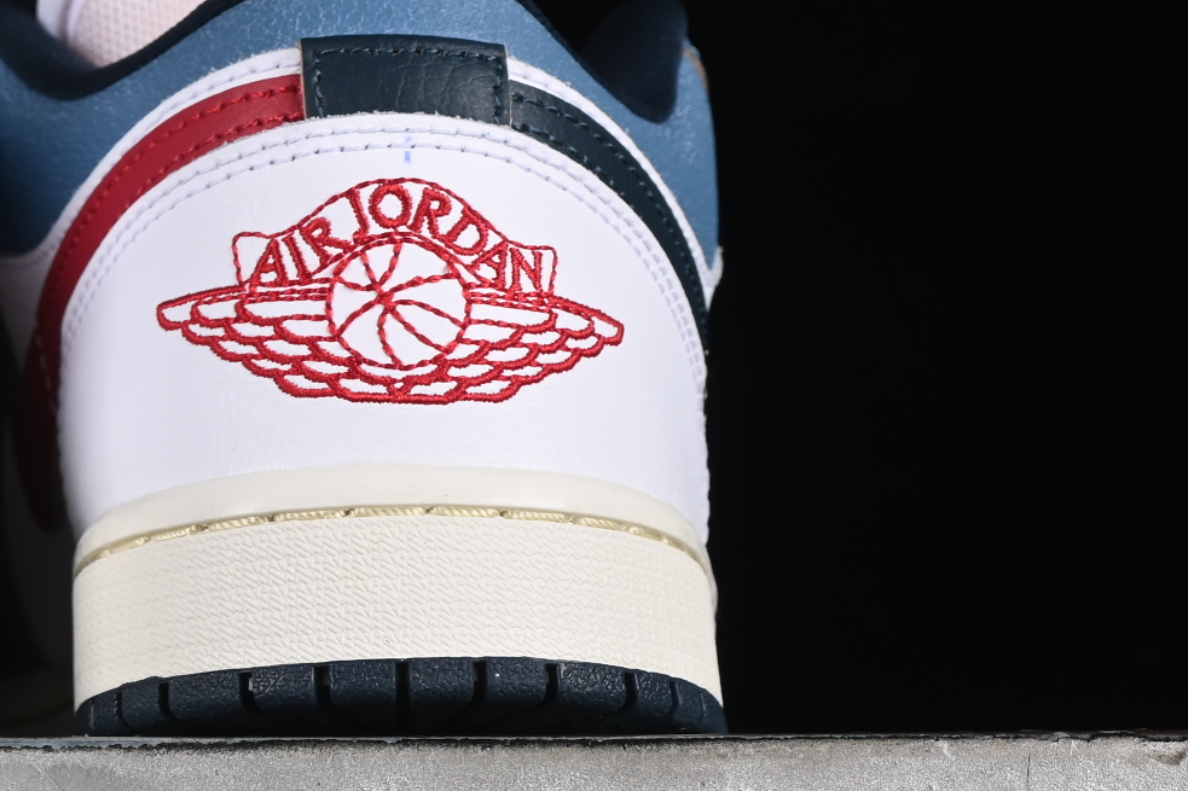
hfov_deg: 10.0
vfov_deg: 6.7
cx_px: -152
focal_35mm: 204
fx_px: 6730
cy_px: 50
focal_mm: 48
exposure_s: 1/160
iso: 125
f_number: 7.1
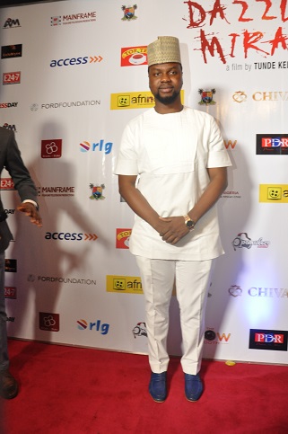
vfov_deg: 67.4
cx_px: 144
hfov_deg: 47.8
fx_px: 325
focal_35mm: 27
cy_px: 217
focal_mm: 18
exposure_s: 1/80
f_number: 6.3
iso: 1250
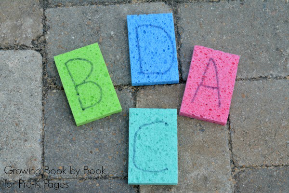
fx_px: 602
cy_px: 96
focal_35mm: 75
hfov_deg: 27.0
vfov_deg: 18.2
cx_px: 144
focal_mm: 50
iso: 400
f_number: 10
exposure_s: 1/125
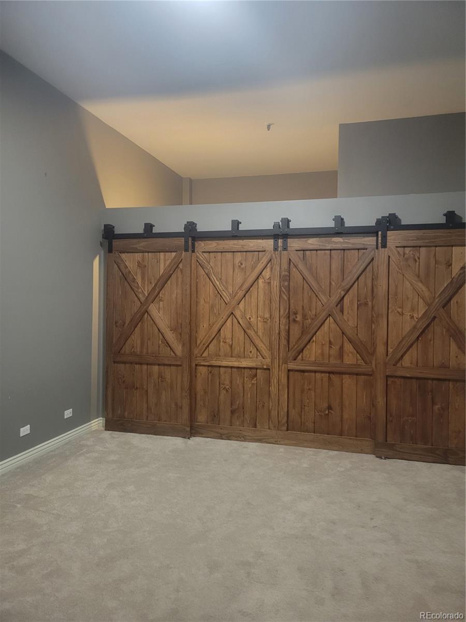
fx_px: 467
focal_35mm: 26
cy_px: 311
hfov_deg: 53.1
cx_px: 233
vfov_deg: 67.3
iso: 320
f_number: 1.8
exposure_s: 1/40
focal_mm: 5.4
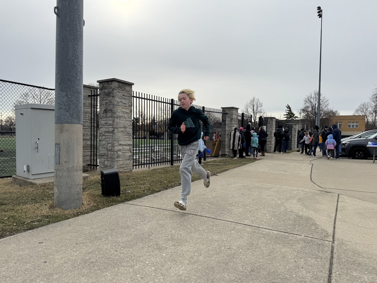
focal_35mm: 24
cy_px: 142
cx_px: 188
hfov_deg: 71.6
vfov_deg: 56.8
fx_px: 261
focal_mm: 6.76
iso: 80
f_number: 1.78
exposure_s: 1/6410
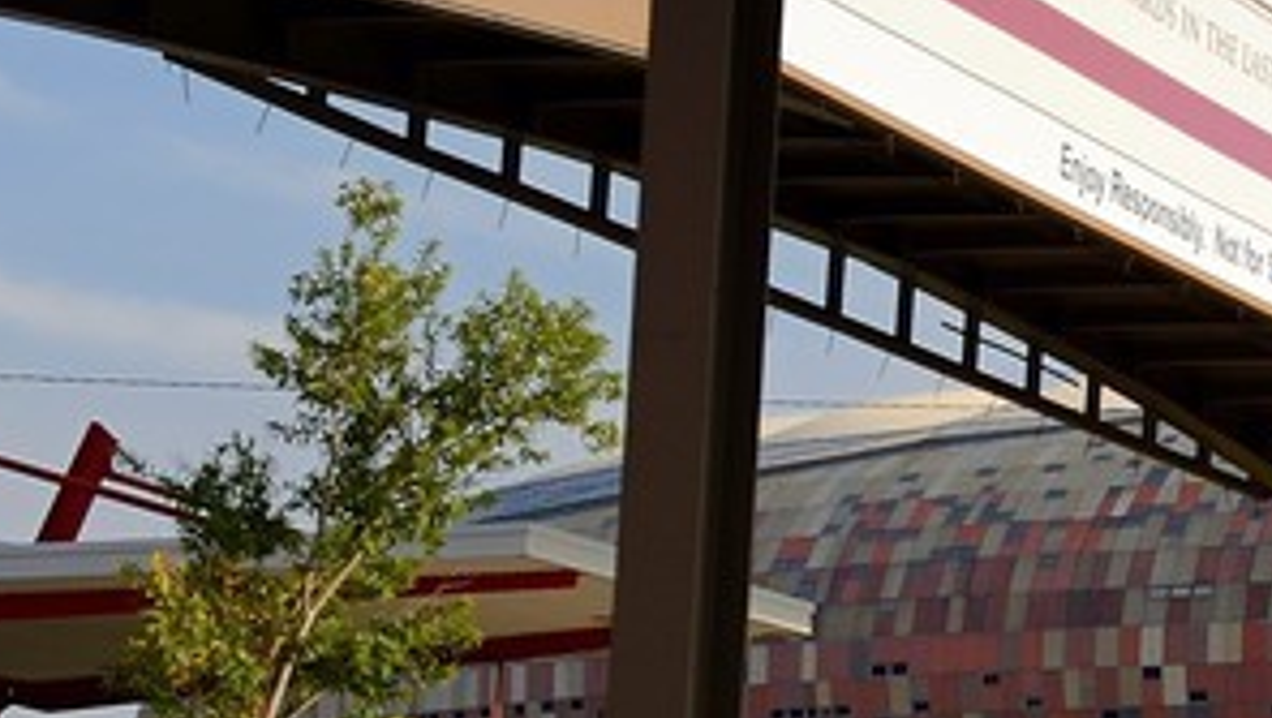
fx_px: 6109
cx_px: 3300
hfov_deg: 10.0
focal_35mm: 181
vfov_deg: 6.7
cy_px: 548
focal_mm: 32
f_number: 6.3
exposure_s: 1/640
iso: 200
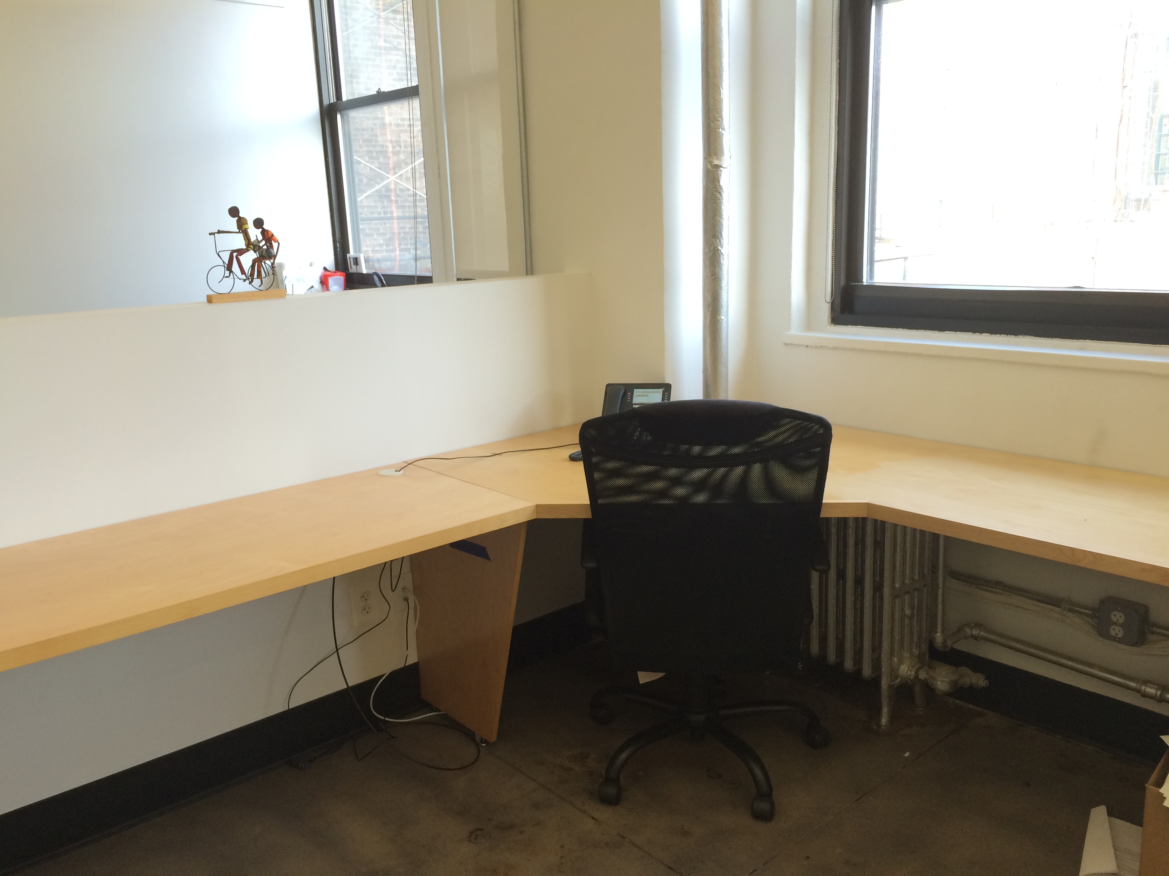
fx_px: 979
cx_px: 584
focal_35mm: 29
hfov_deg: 61.7
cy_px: 438
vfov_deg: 48.2
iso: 40
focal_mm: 4.15
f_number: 2.2
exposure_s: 1/40
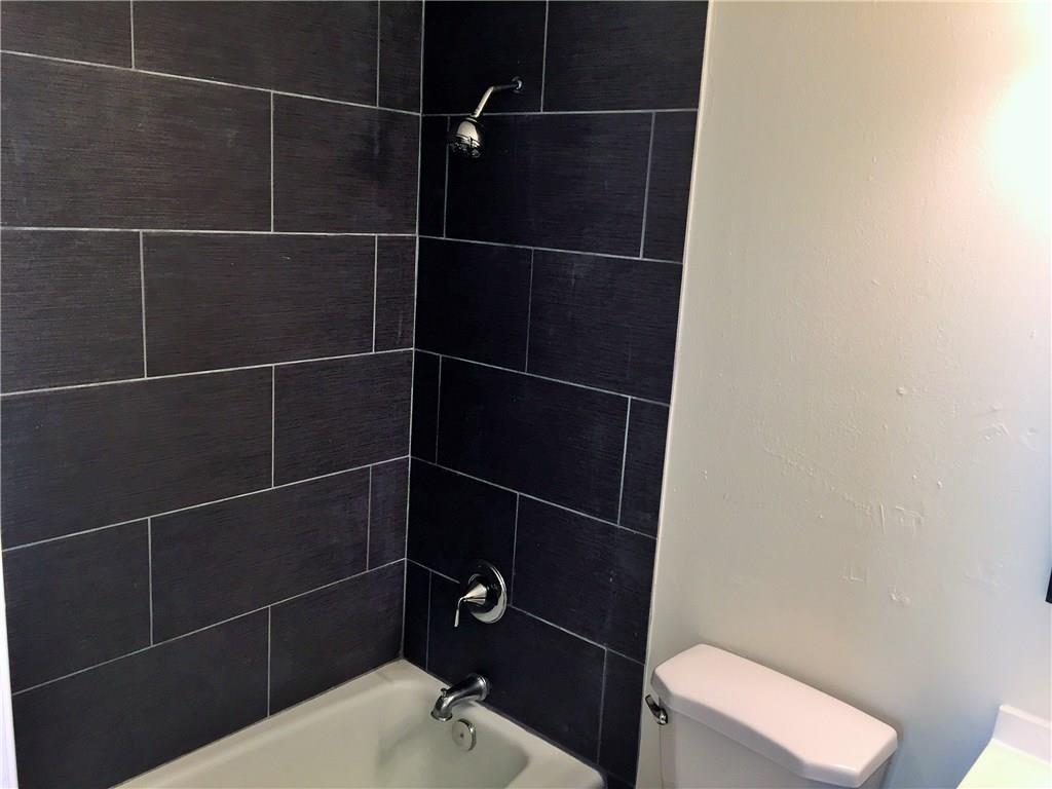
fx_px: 881
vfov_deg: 48.2
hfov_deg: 61.7
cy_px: 394
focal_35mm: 29
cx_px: 526
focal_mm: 4.15
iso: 100
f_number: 2.2
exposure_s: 1/30
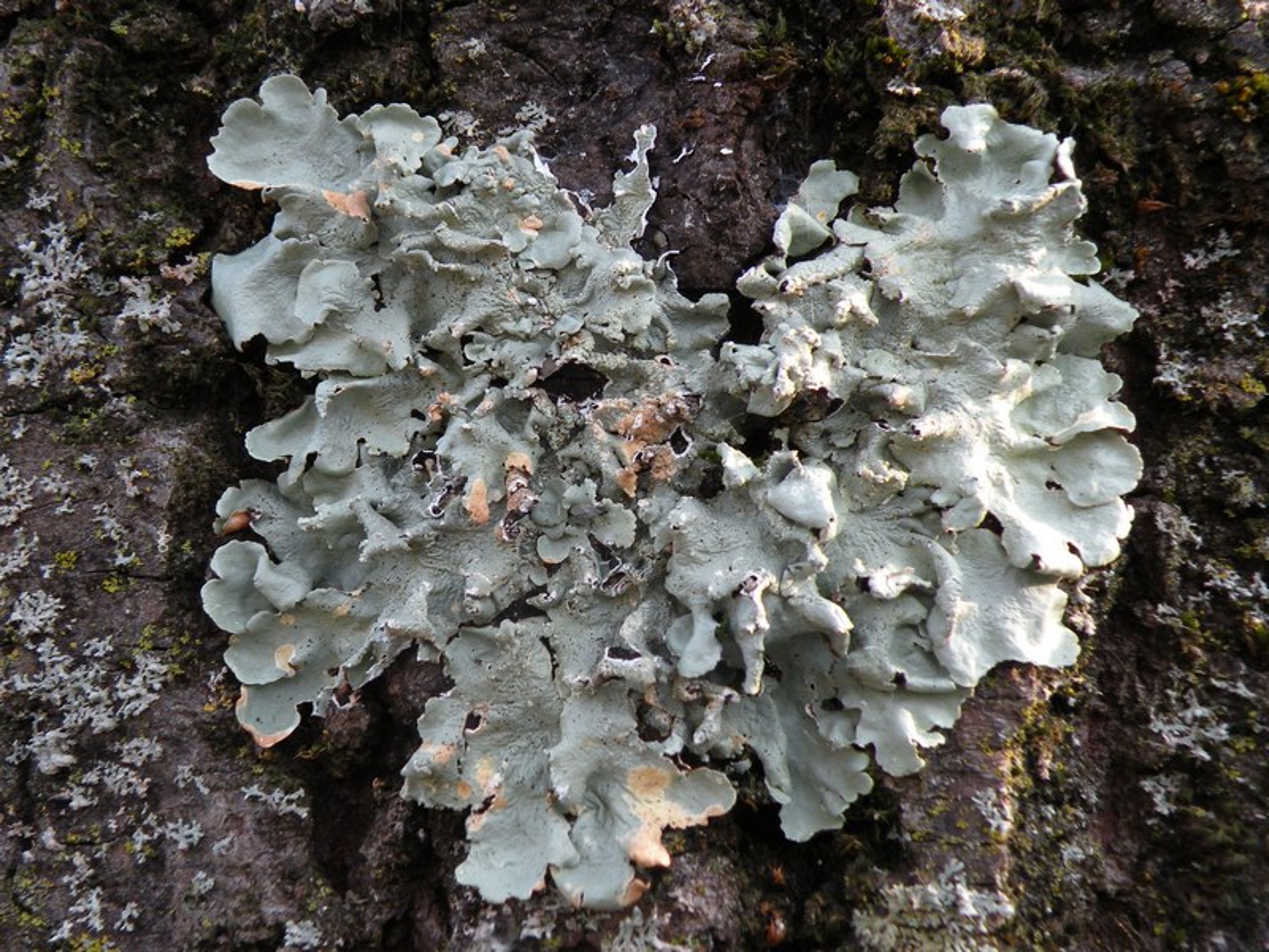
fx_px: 2053
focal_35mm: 56
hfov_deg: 34.3
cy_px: 476
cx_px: 634
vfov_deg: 26.1
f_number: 3.5
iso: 84
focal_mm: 9.8
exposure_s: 1/70
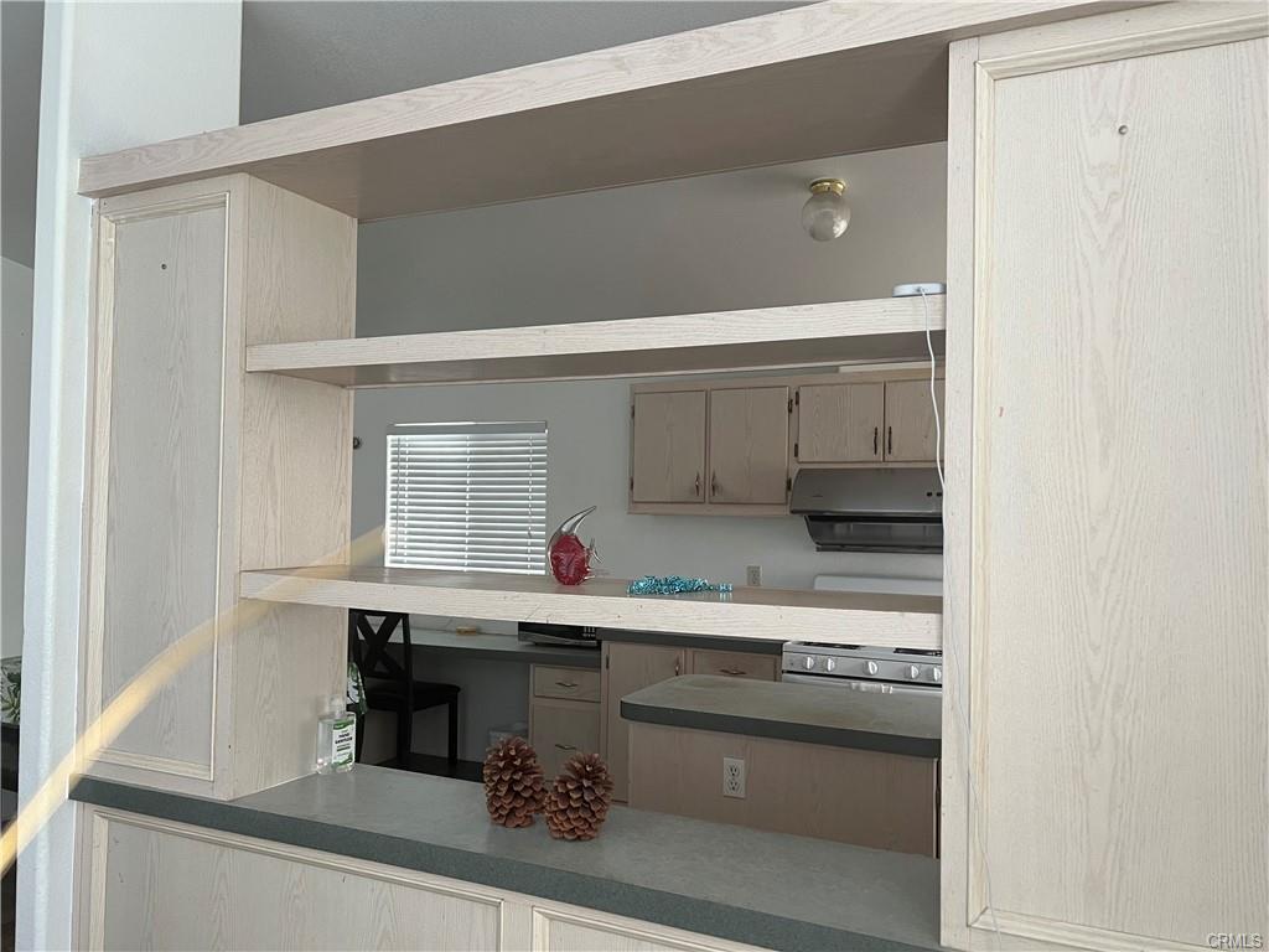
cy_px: 476
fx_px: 953
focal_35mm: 26
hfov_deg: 67.3
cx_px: 634
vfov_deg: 53.1
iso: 100
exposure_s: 1/60
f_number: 1.5
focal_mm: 5.7
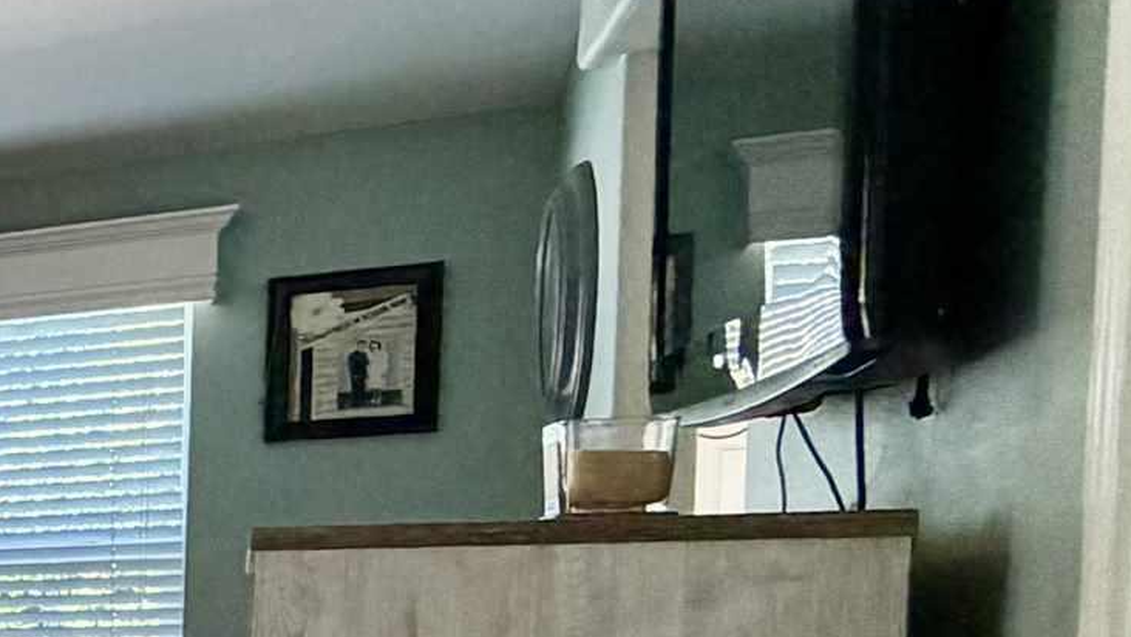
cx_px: -1201
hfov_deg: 18.5
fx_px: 1920
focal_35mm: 64
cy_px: 748
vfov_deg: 18.0
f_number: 2.2
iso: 250
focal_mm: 2.22
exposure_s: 1/120
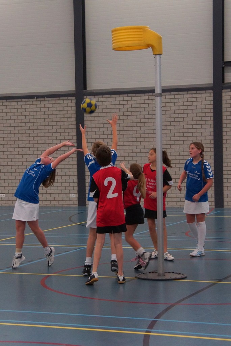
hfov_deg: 22.7
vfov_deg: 33.4
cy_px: 173
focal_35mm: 60
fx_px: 577
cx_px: 116
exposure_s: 1/160
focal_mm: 40
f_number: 5
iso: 1000
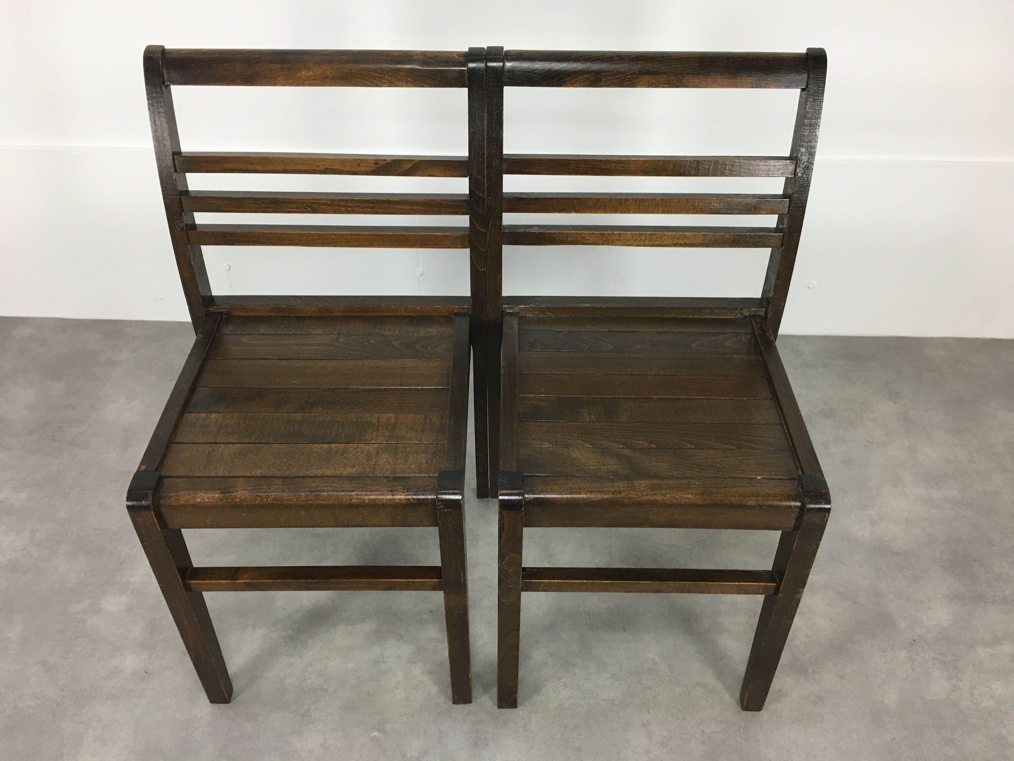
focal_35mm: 29
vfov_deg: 48.2
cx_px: 507
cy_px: 380
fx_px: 849
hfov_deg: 61.7
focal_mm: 4.15
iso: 64
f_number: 2.2
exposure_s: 1/33
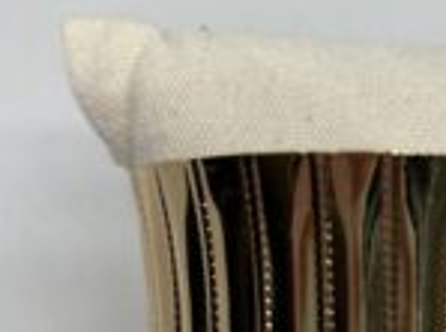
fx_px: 900
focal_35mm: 70
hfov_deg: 27.1
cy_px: 311
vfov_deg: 20.4
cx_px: 377
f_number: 1.6
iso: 32
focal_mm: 5.96
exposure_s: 1/143
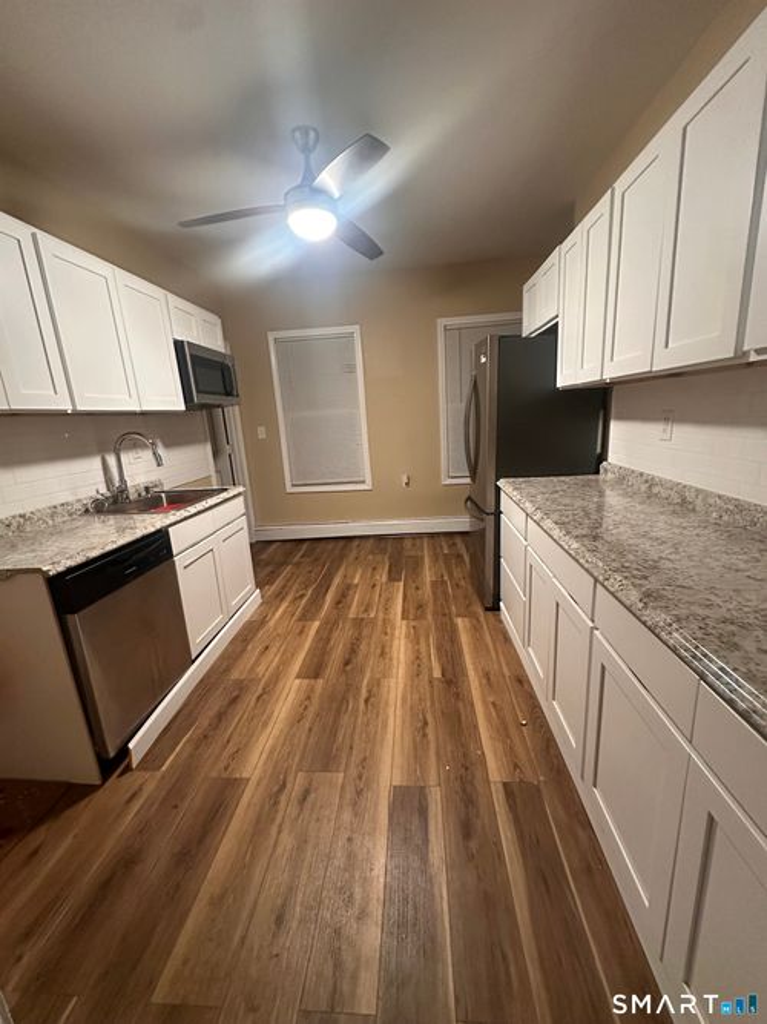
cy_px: 512
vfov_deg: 102.1
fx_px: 414
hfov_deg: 85.7
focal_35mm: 14
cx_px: 384
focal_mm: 2.22
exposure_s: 1/60
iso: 800
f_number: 2.2
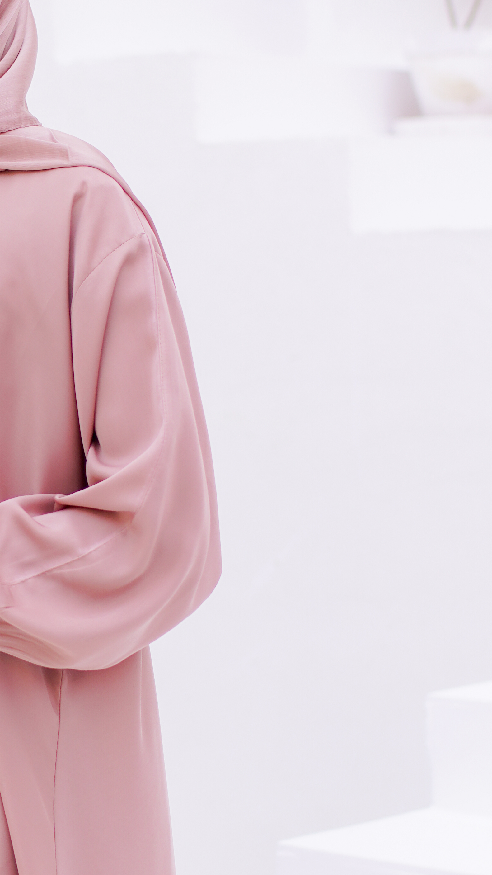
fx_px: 2875
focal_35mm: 124
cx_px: -106
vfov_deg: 17.3
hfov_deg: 9.6
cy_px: 500
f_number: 2
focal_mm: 35
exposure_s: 1/800
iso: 100
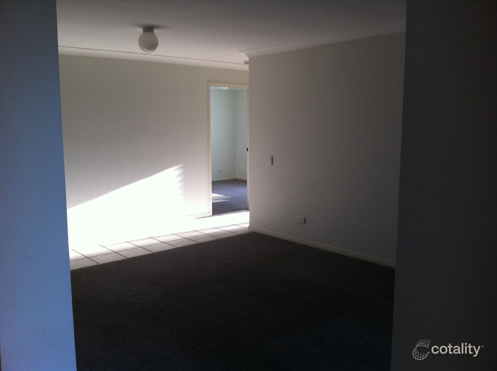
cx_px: 248
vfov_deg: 40.6
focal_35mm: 35
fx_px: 502
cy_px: 186
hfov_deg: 52.7
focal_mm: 3.85
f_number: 2.8
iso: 125
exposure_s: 1/120
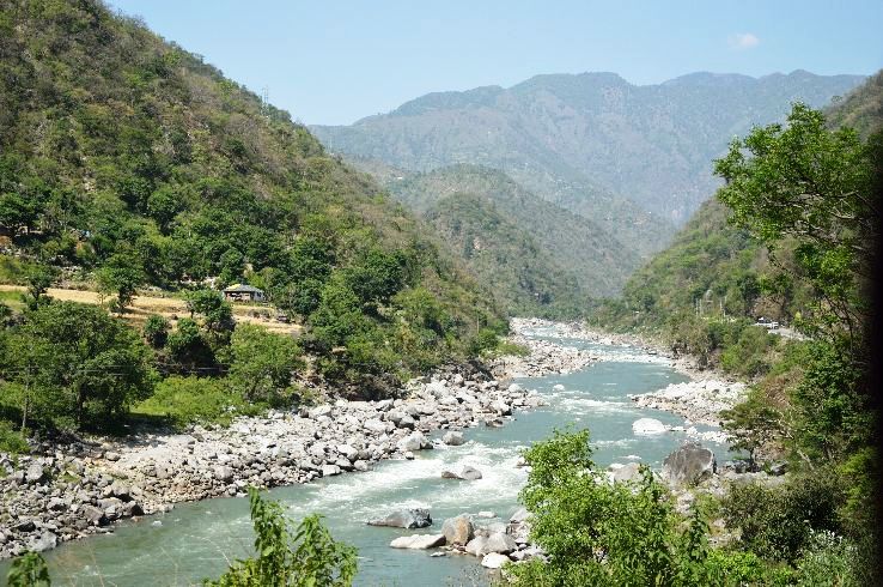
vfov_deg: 29.8
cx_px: 442
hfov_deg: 43.7
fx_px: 1102
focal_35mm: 45
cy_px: 294
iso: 400
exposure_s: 1/1250
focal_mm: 30
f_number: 5.6
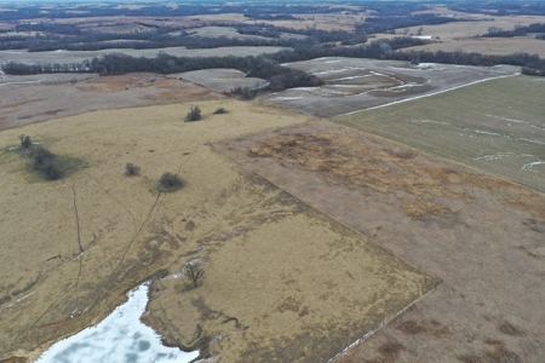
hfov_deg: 65.5
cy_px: 182
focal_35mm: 28
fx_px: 424
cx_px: 272
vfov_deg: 46.4
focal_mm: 10.26
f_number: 4.5
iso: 100
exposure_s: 1/200
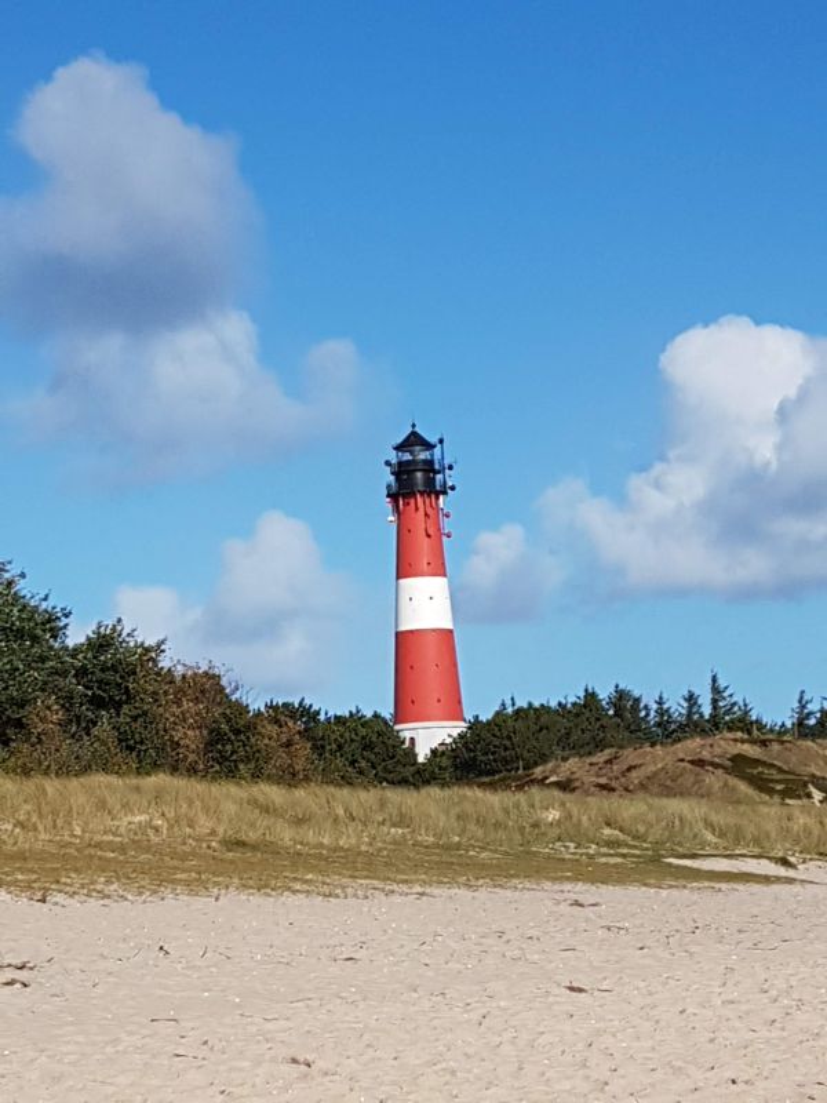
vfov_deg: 67.3
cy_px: 552
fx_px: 828
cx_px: 414
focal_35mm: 26
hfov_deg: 53.1
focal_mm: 4.2
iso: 40
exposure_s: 1/3776
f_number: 1.7
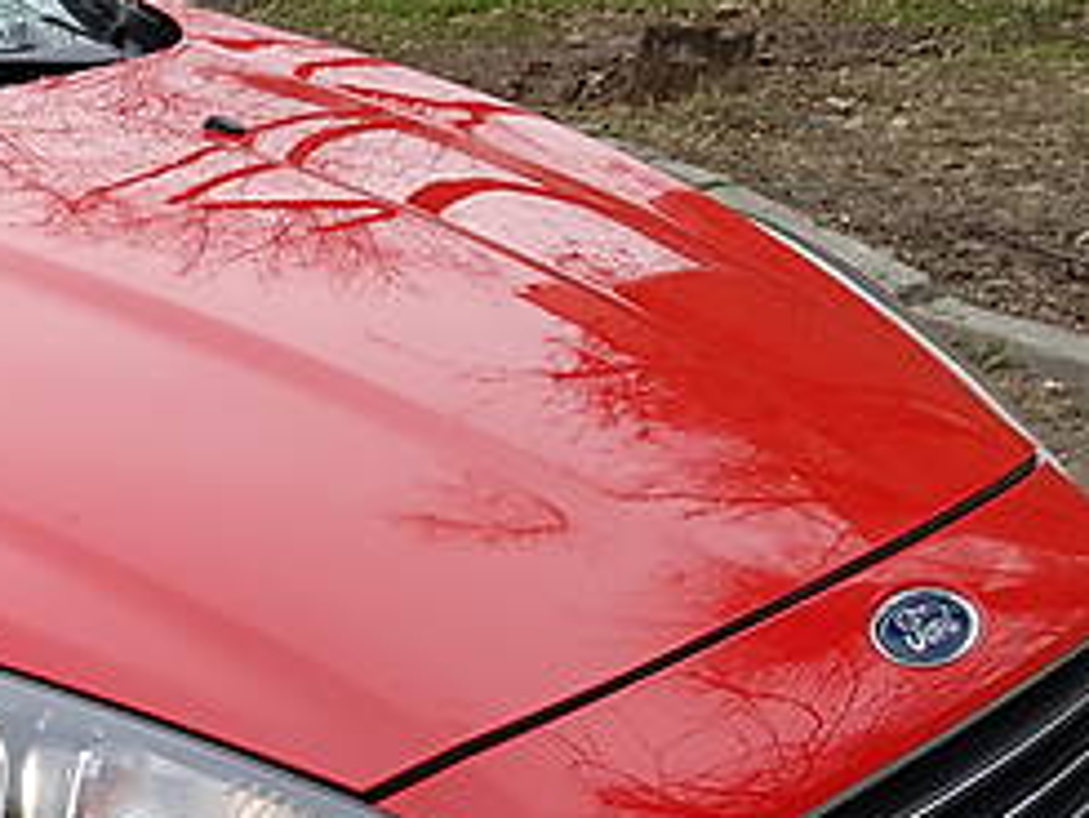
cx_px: -524
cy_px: 716
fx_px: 2675
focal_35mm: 85
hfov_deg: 20.0
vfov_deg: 17.2
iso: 40
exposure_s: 1/323
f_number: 1.7
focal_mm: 4.2
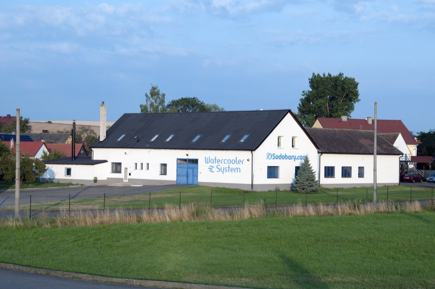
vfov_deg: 18.1
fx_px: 905
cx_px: 218
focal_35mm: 75
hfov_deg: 27.0
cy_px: 144
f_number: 13
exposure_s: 1/125
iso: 200
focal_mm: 50
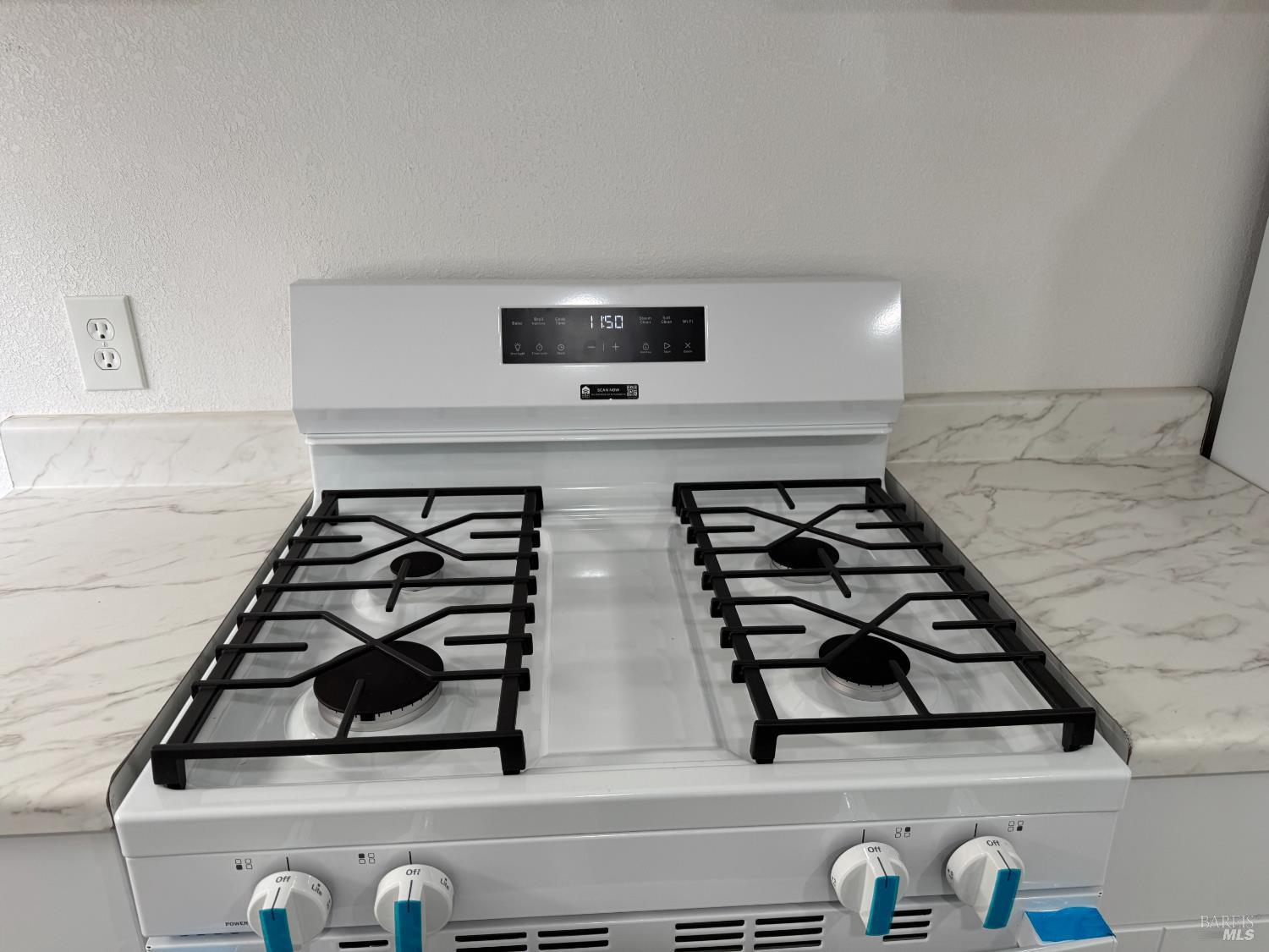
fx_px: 880
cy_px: 476
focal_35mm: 24
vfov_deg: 56.8
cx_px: 634
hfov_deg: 71.6
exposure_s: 1/120
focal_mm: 6.76
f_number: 1.78
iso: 100
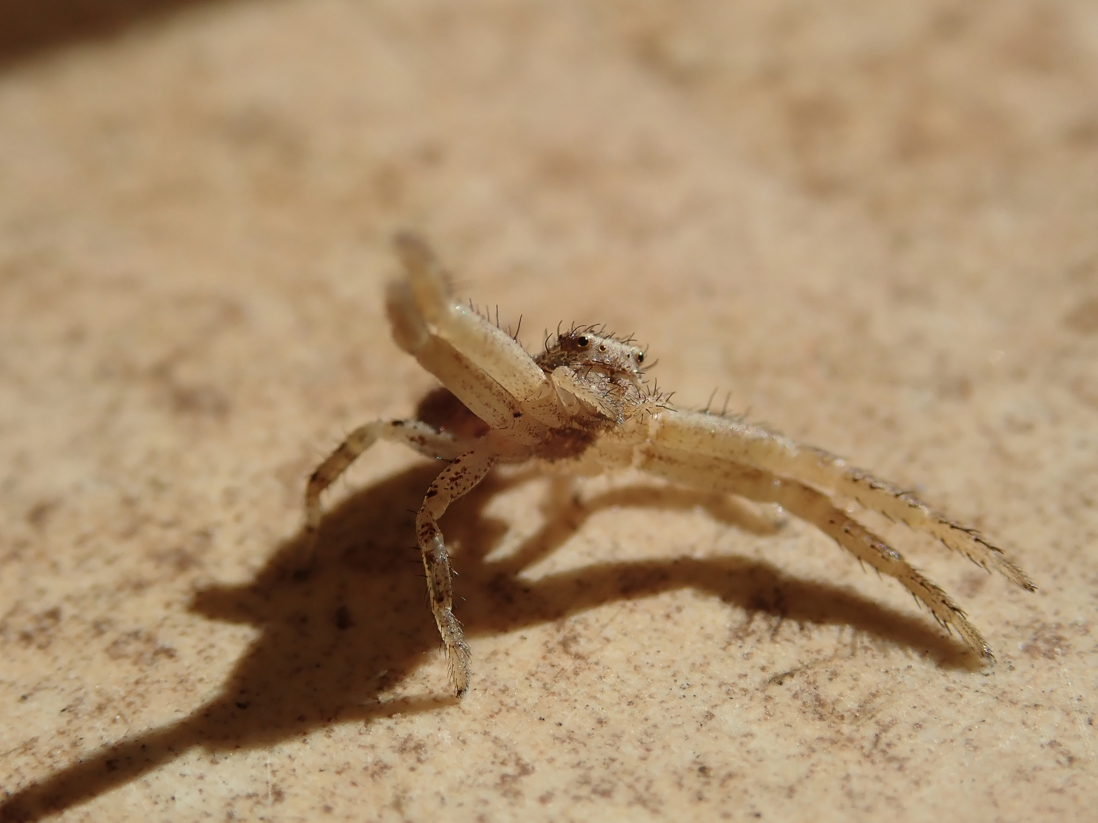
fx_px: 2347
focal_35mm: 74
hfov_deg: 26.3
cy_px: 412
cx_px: 549
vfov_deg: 19.9
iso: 160
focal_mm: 13.47
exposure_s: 1/1000
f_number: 5.6
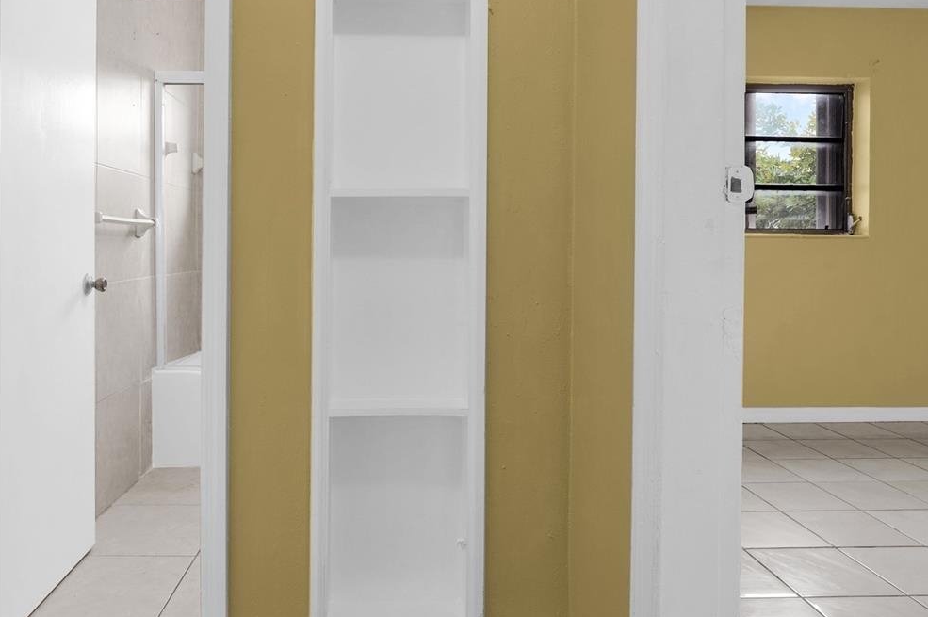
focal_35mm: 26
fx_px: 670
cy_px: 232
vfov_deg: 49.0
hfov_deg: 69.2
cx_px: 409
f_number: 8
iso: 200
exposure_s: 1/30
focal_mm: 16
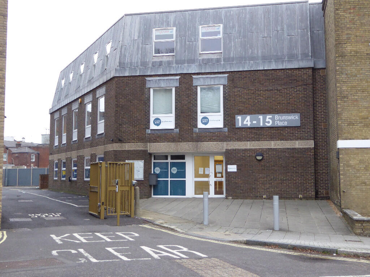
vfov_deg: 36.0
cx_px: 185
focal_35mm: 40
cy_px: 138
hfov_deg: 46.8
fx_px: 428
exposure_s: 1/60
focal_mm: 7.2
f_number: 3.8
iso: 400
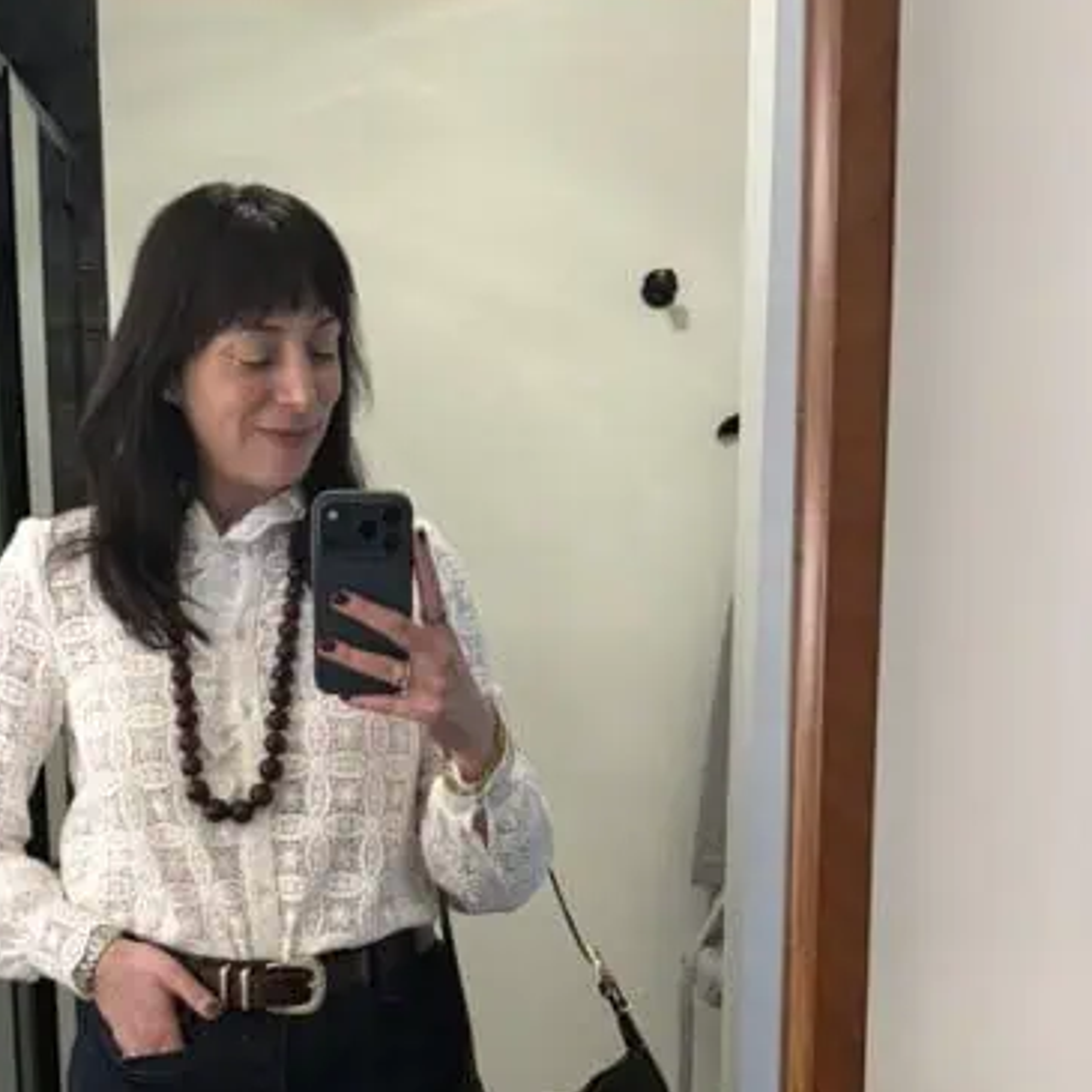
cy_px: 936
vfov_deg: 31.6
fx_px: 1856
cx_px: 432
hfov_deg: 32.7
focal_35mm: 52
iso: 640
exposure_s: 1/40
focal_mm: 6.76
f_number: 1.78
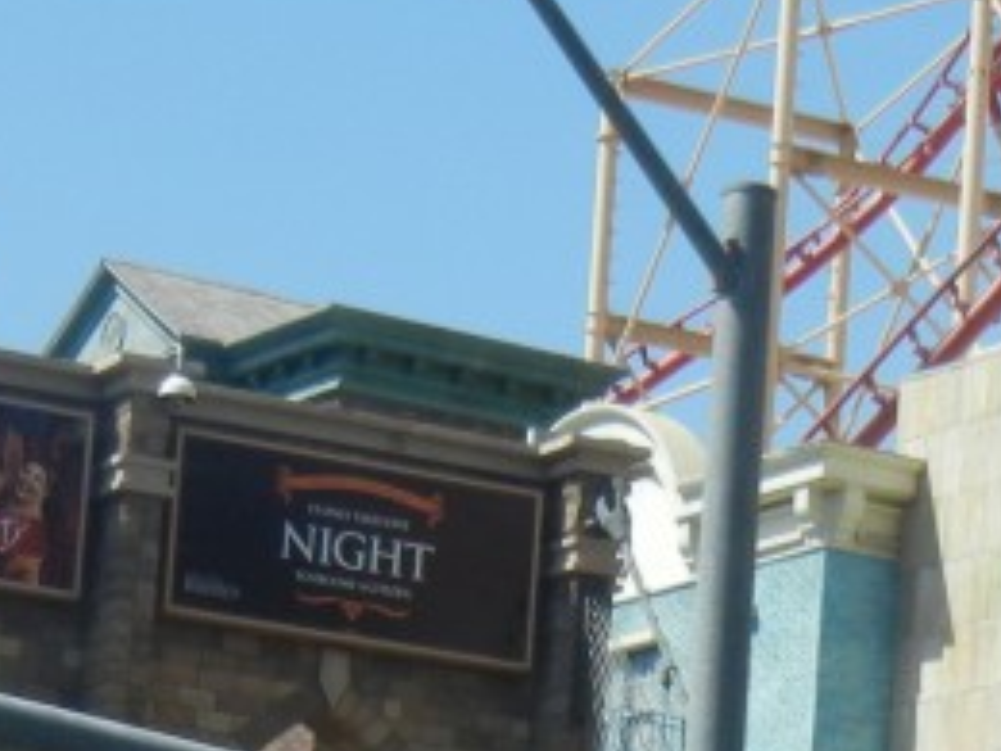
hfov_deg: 9.7
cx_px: 562
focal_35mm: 205
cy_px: 1113
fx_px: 5928
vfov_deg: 7.1
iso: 160
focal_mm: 9.3
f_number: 7.8
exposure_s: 1/272
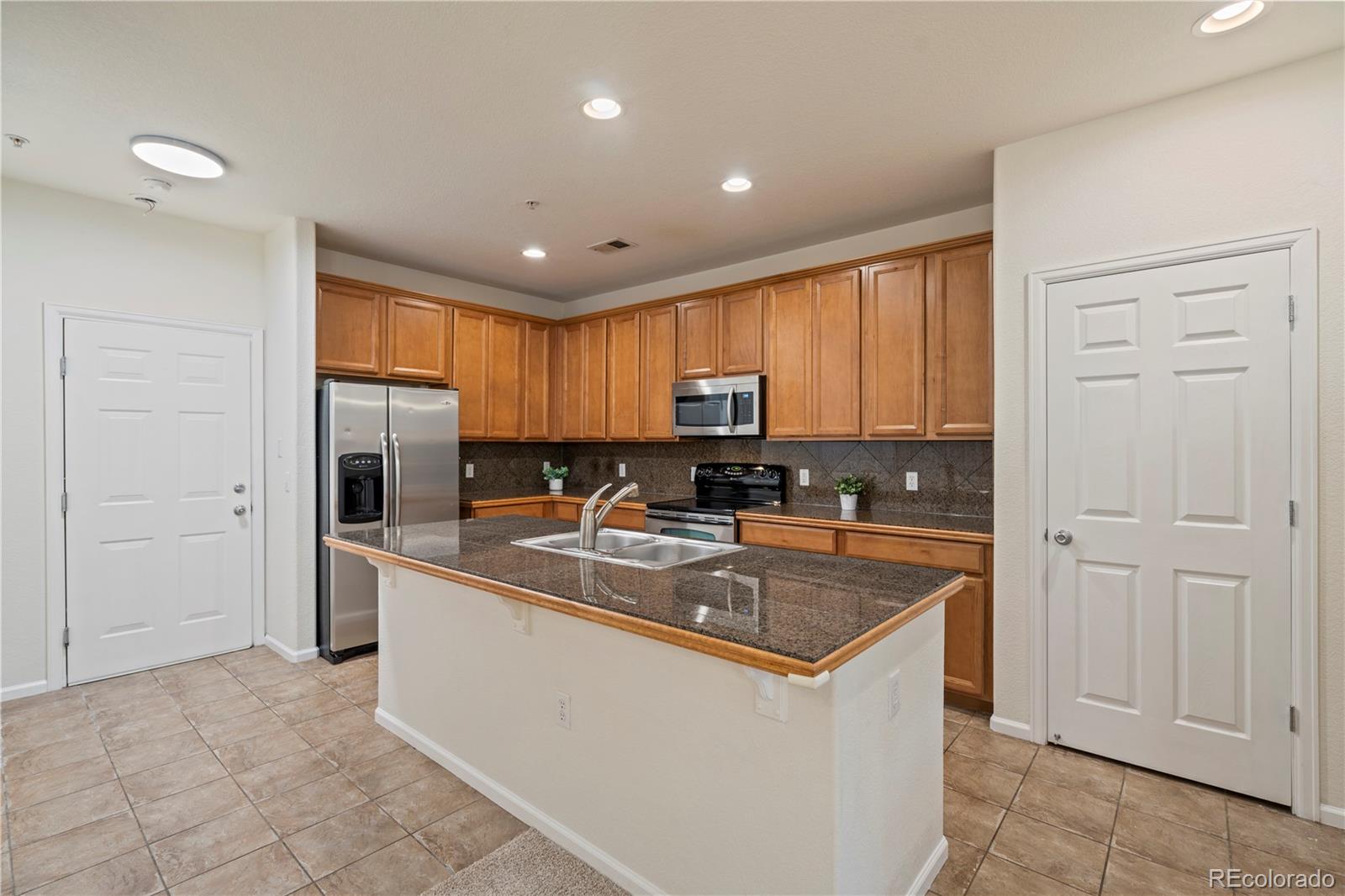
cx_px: 672
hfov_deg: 96.7
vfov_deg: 73.7
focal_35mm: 16
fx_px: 598
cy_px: 448
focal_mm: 16
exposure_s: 3.2
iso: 100
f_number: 7.1
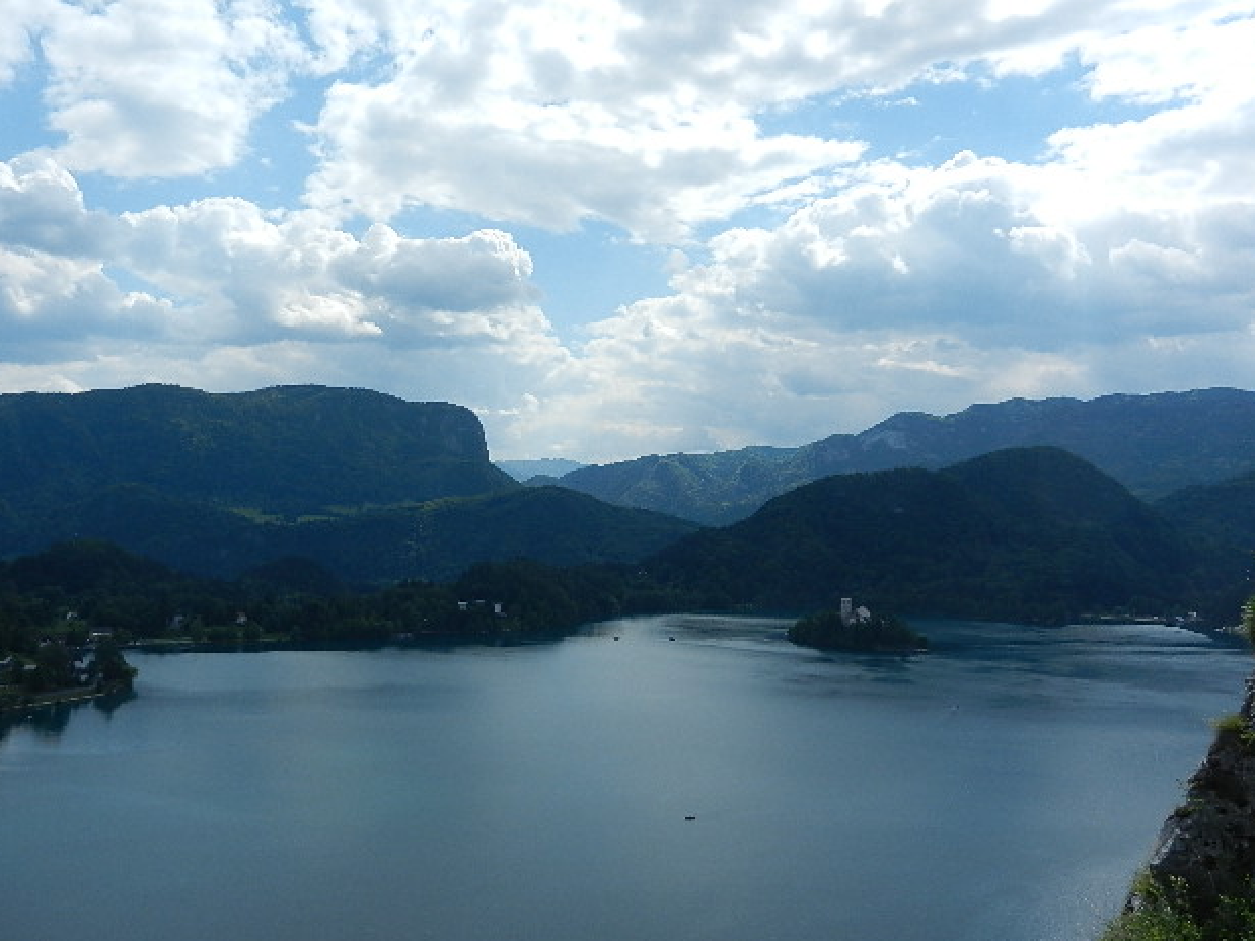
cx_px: 635
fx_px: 1087
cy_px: 468
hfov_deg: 60.0
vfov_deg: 46.8
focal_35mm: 30
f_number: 7.2
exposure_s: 1/640
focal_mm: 5.1
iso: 160
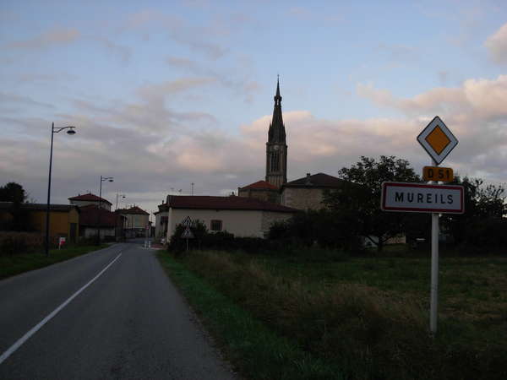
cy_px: 190
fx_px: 557
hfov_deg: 49.0
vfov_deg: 37.7
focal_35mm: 38
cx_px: 254
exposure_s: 1/443
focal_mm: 6.3
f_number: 2.9
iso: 79
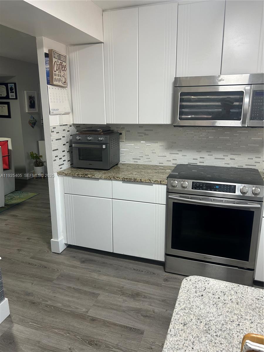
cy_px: 176
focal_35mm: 26
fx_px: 264
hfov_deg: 53.1
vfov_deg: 67.3
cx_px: 132
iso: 100
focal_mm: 5.7
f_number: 1.5
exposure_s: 1/60
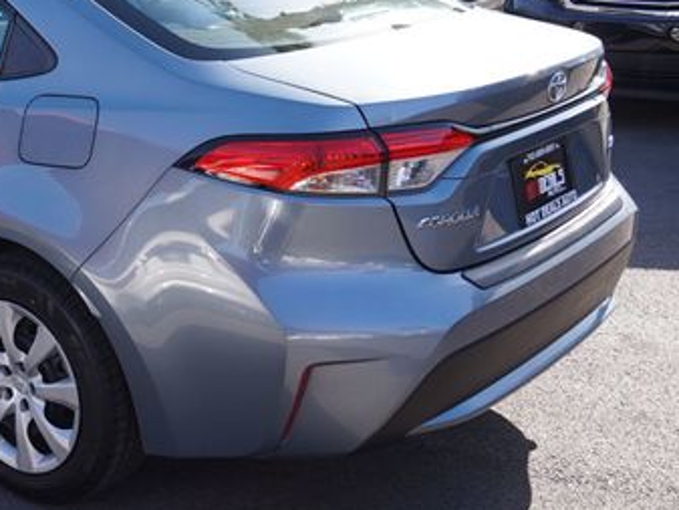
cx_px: 66
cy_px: 192
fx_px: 1234
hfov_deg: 29.5
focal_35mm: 63
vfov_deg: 23.3
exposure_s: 1/100
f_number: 5.6
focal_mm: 23
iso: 100
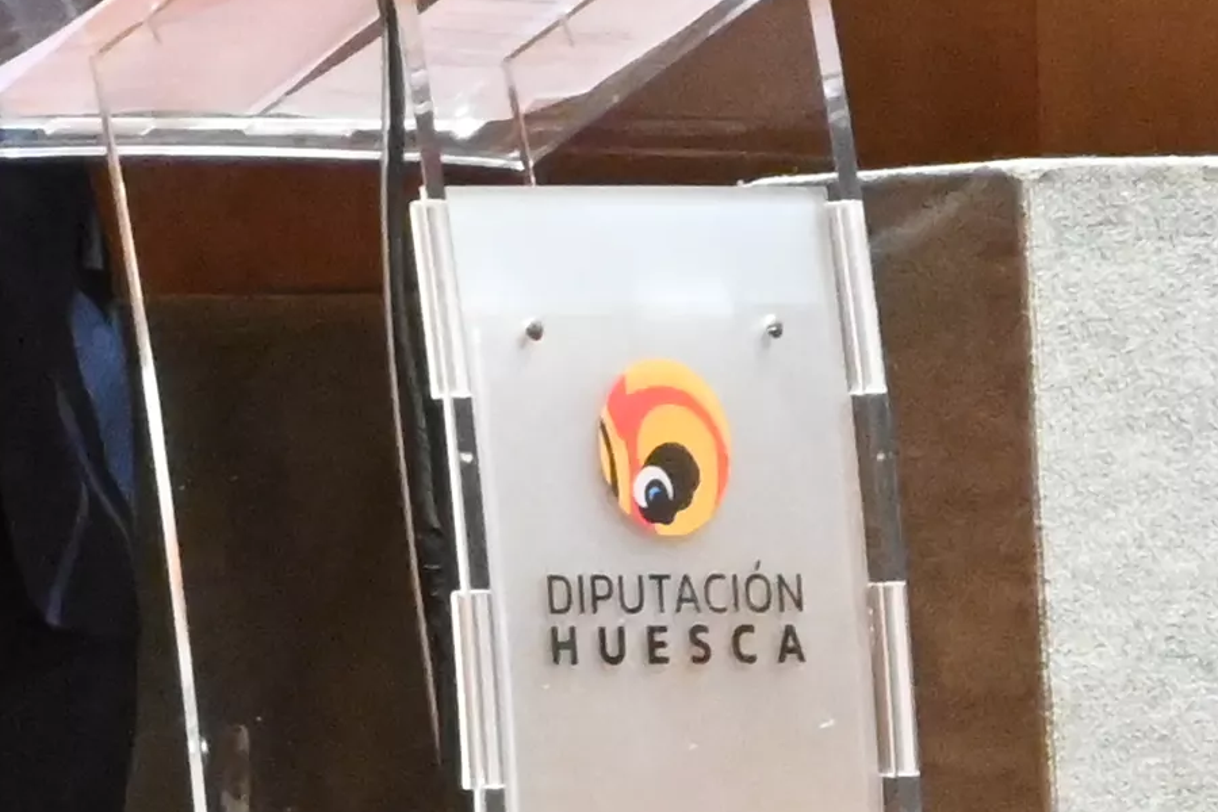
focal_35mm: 464
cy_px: 248
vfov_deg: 3.0
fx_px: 15697
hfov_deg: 4.4
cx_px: -493
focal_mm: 50
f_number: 6.3
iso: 6400
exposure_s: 1/40
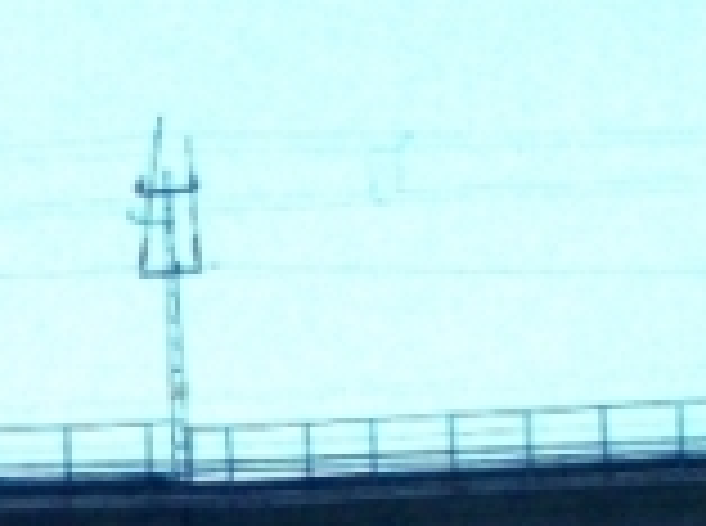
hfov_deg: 9.8
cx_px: 16
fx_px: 4070
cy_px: 402
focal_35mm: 200
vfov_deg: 7.4
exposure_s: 1/800
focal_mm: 8.2
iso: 50
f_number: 5
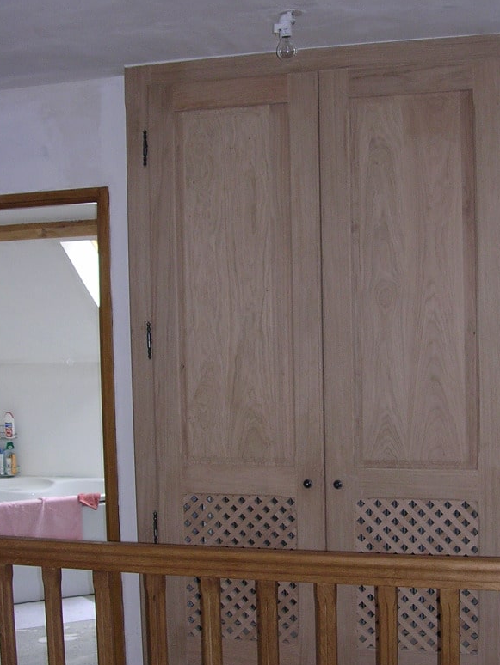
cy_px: 392
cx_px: 322
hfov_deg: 27.4
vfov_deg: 36.1
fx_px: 1020
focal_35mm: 53
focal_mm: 5.8
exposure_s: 1/60.1
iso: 133
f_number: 2.8
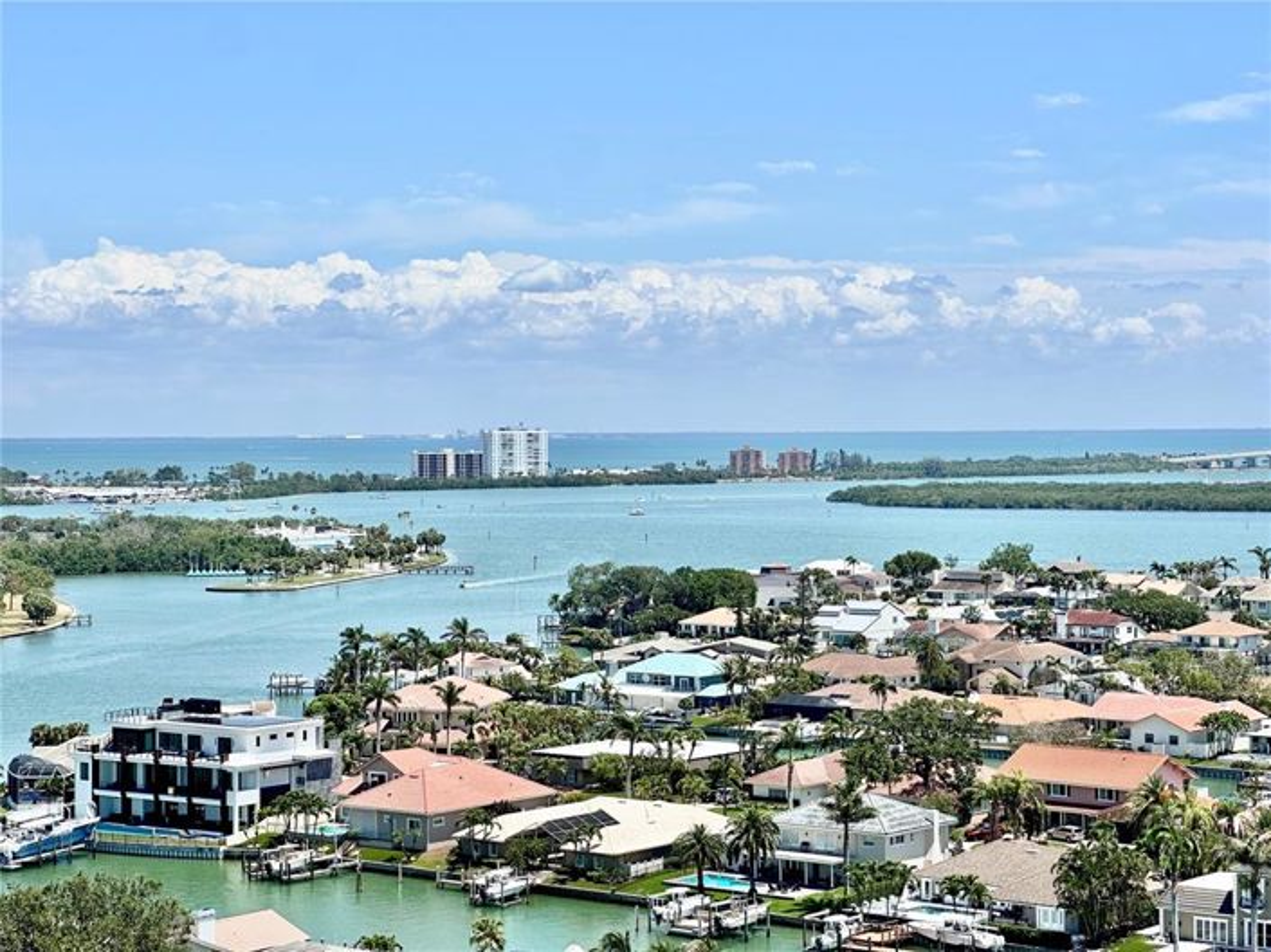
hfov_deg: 25.3
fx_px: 2826
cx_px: 636
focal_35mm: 77
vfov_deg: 19.1
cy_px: 476
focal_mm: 9
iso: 32
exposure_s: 1/1248
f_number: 2.8
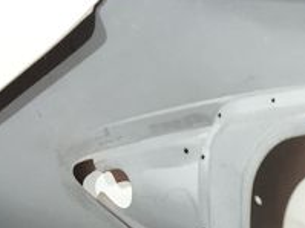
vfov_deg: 8.9
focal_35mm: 163
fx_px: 1435
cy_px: 334
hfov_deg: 11.7
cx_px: 414
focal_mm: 4.71
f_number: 1.79
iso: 347
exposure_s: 1/50
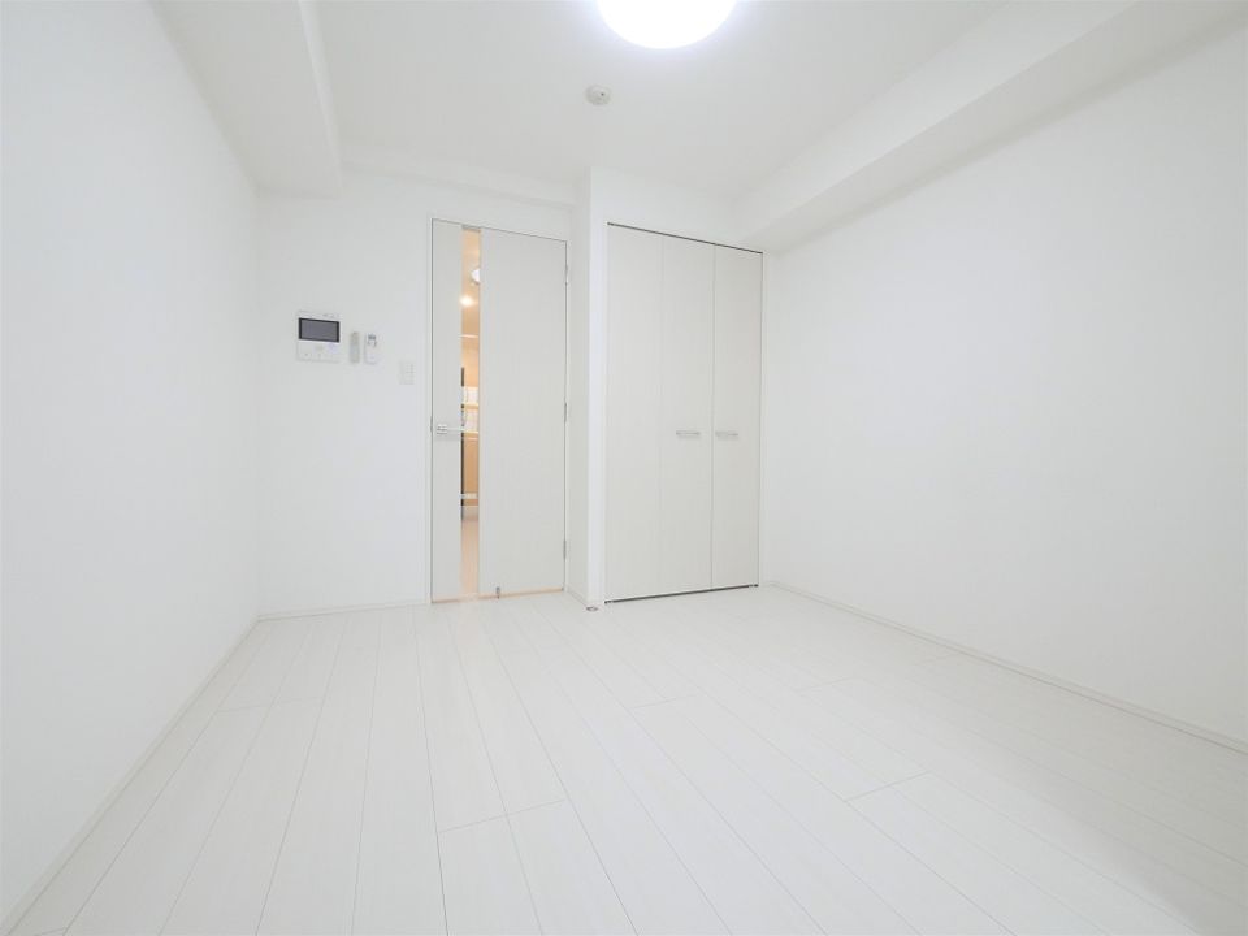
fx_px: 505
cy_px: 468
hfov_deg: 102.1
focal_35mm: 14
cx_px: 624
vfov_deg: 85.7
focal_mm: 7
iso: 2000
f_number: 9
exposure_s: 1/60
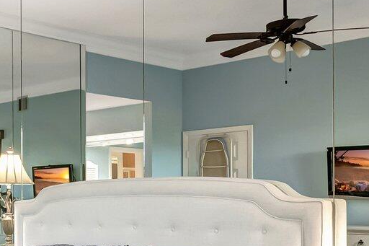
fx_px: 615
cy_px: 205
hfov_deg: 30.6
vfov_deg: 22.2
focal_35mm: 60
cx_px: -13
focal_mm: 10
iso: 1000
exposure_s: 1/5
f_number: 8
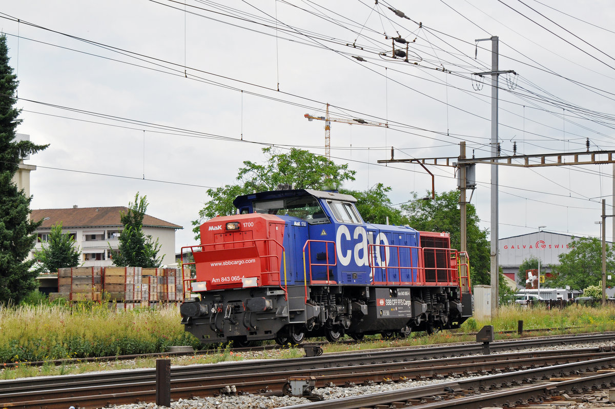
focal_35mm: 105
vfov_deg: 13.0
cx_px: 308
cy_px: 204
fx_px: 1792
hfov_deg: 19.5
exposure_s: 1/1000
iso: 400
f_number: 7.1
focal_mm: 70
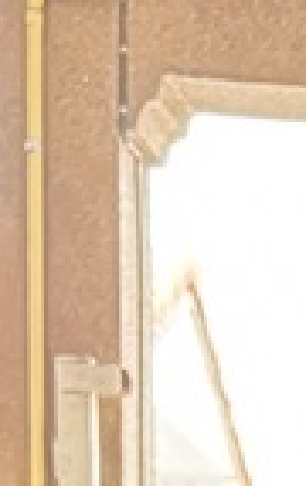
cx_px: 1251
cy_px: 1601
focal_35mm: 246
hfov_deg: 4.8
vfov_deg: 7.3
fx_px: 3266
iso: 500
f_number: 1.6
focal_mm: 5.96
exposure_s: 1/51
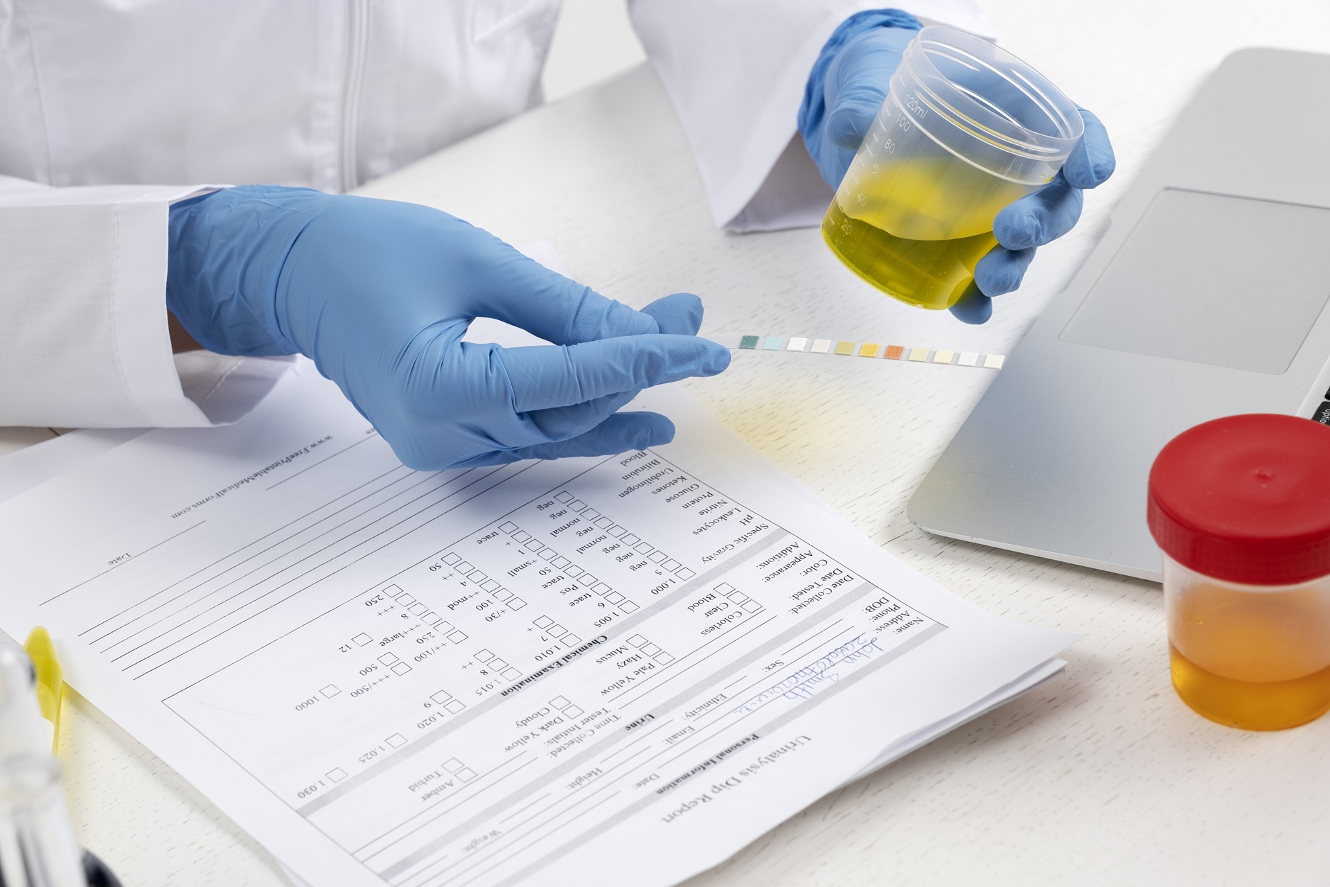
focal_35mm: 83
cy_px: 444
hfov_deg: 24.5
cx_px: 665
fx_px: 3066
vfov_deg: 16.5
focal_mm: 55
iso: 160
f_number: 6.4
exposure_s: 1/125
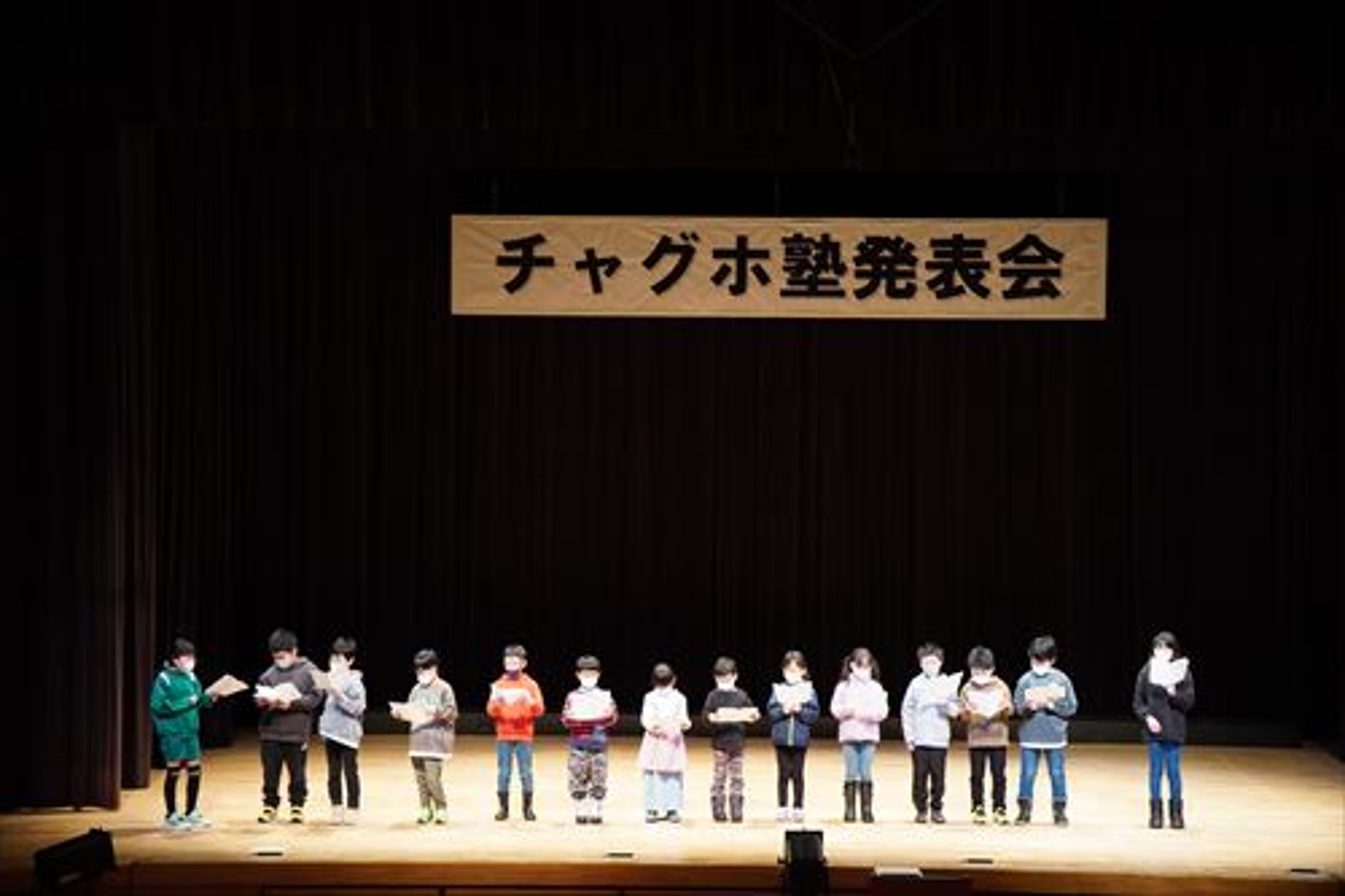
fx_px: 2745
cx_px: 672
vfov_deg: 18.5
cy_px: 448
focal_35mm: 74
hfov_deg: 27.5
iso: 2500
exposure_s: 1/80
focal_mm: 49
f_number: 4.5
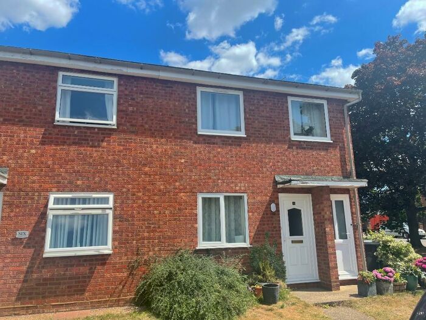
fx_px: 320
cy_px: 160
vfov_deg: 53.1
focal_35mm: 26
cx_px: 213
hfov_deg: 67.3
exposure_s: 1/2924
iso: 32
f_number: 1.6
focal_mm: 5.1
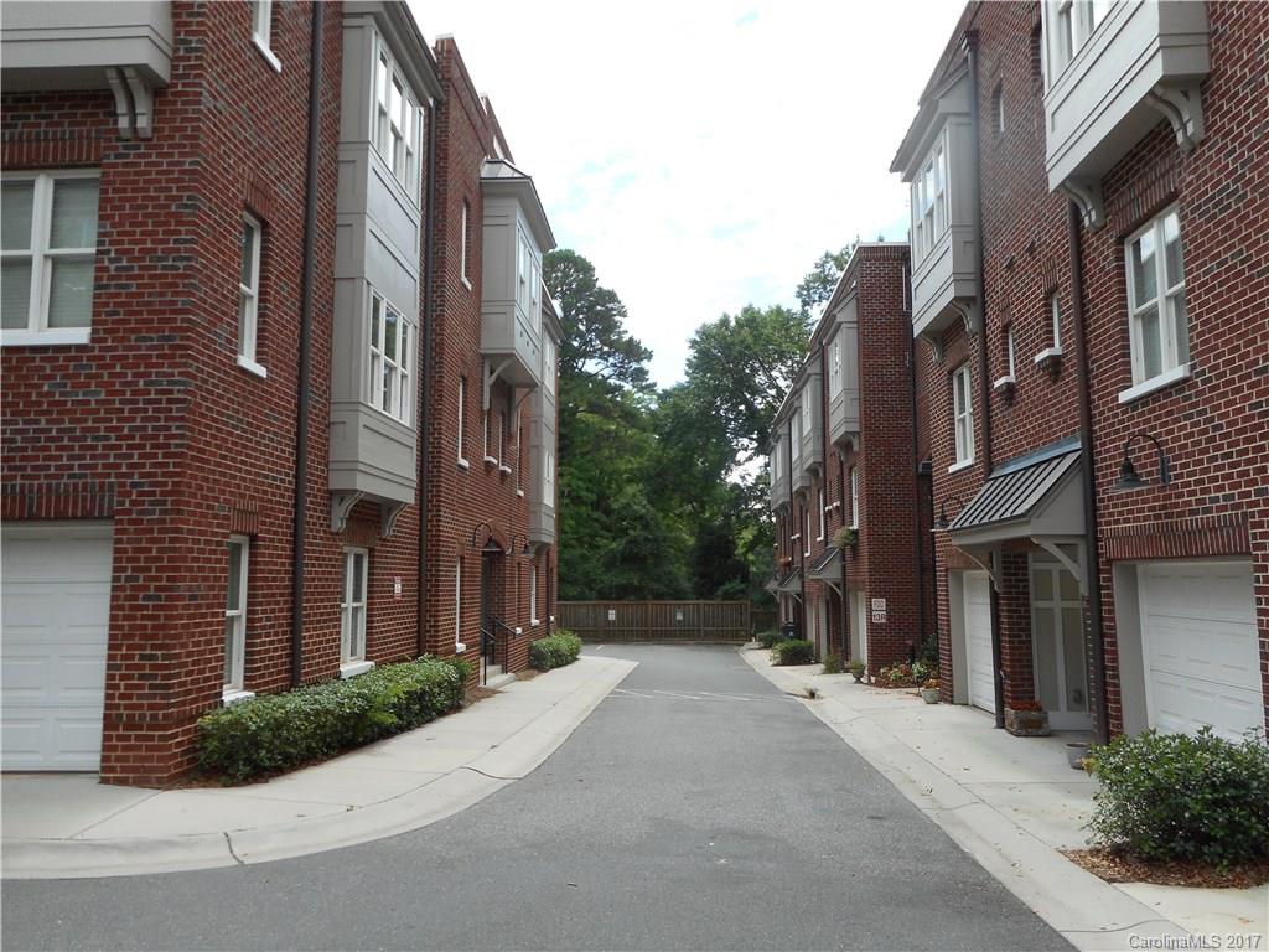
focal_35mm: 25
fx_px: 916
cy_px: 476
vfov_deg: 54.9
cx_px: 634
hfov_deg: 69.4
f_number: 3.7
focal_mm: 4.5
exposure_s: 1/320
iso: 80
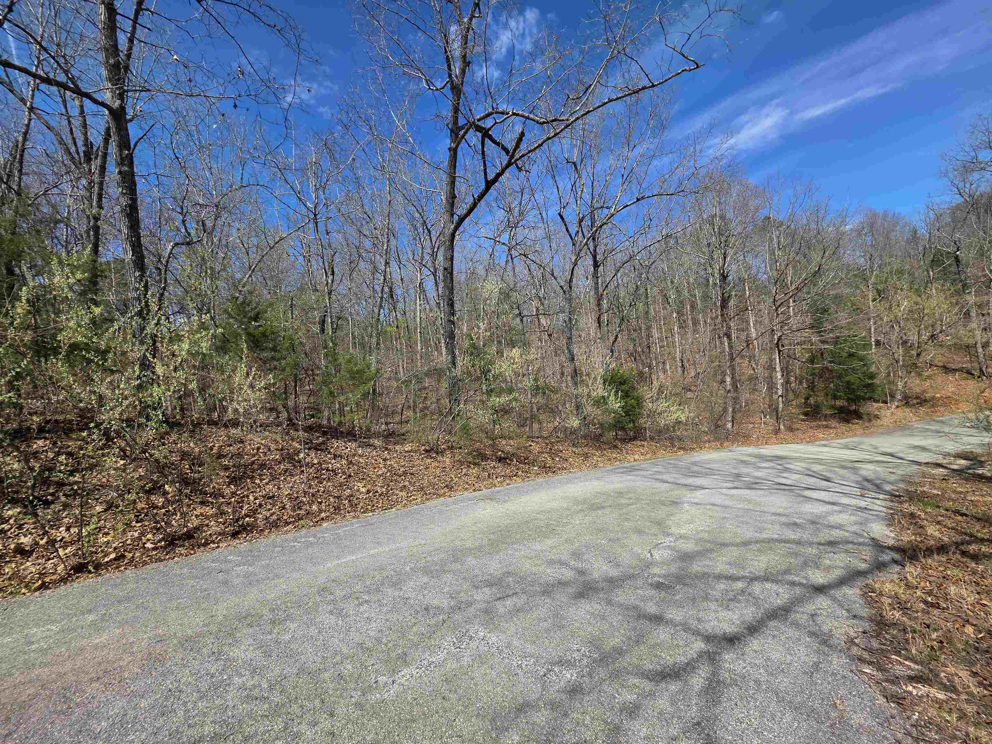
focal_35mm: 13
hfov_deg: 106.2
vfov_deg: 89.9
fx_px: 373
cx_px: 496
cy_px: 372
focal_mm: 2.2
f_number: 1.9
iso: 40
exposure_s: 1/1484
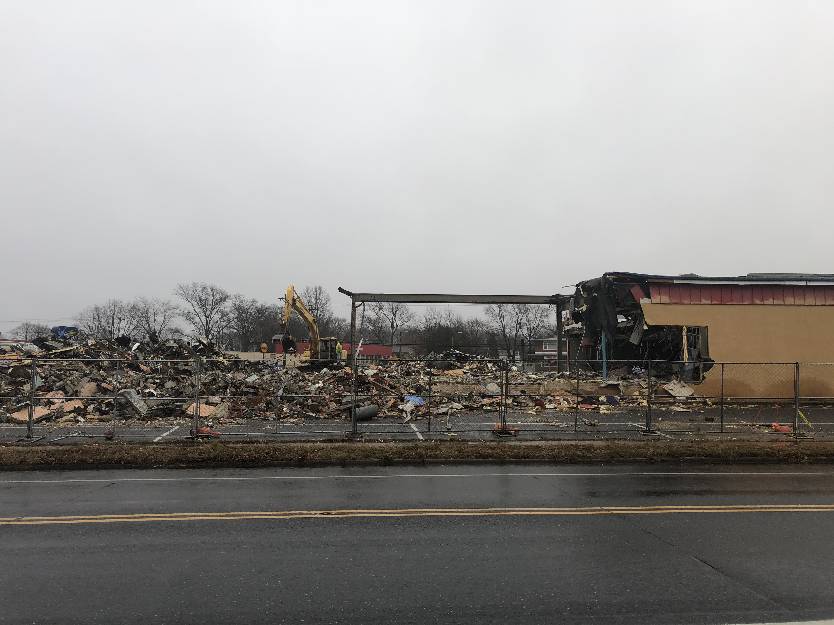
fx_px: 675
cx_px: 417
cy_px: 312
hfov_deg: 63.4
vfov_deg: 49.7
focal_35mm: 28
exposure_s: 1/120
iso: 20
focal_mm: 4
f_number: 1.8
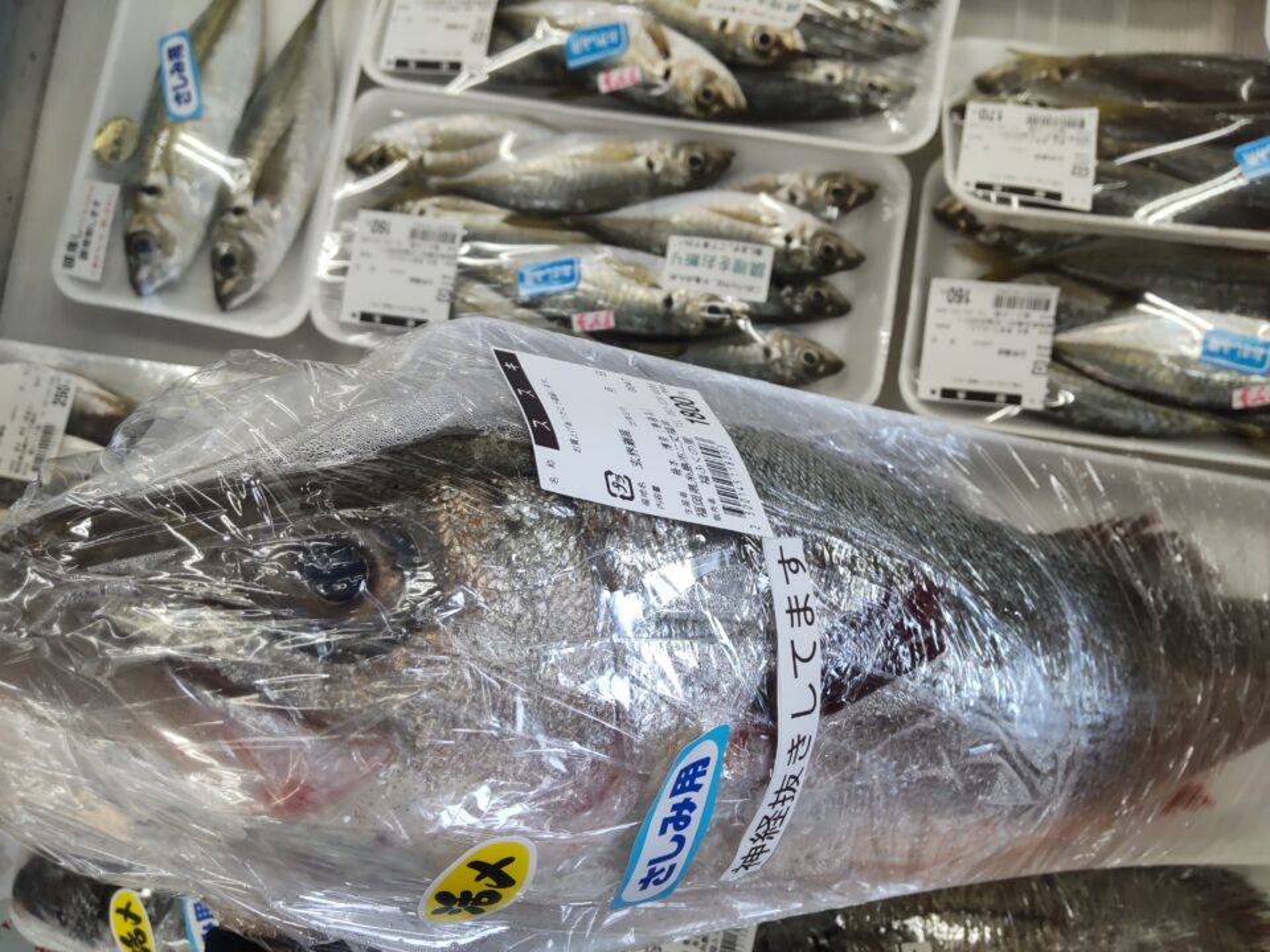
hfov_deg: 71.6
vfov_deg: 56.8
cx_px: 635
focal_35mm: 24
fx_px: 881
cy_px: 476
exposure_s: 1/60
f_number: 2
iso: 97
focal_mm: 3.43
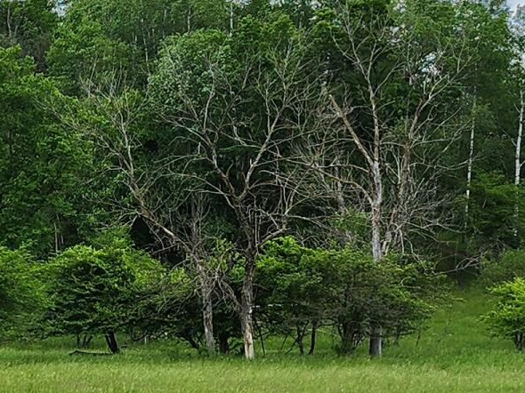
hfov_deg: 14.8
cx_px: -404
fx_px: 1774
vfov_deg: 12.7
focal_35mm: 117
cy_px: 217
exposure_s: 1/619
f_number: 1.8
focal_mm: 6.4
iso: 12
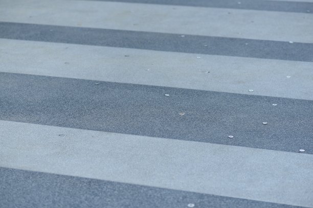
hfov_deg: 23.9
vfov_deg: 16.1
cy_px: 104
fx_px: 739
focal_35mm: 85
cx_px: 156
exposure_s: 1/400
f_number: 2.8
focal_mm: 85
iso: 100
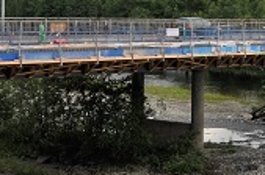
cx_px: 354
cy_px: -29
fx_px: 1033
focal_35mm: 141
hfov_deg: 14.0
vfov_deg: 9.6
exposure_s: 1/200
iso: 200
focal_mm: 29
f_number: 5.6
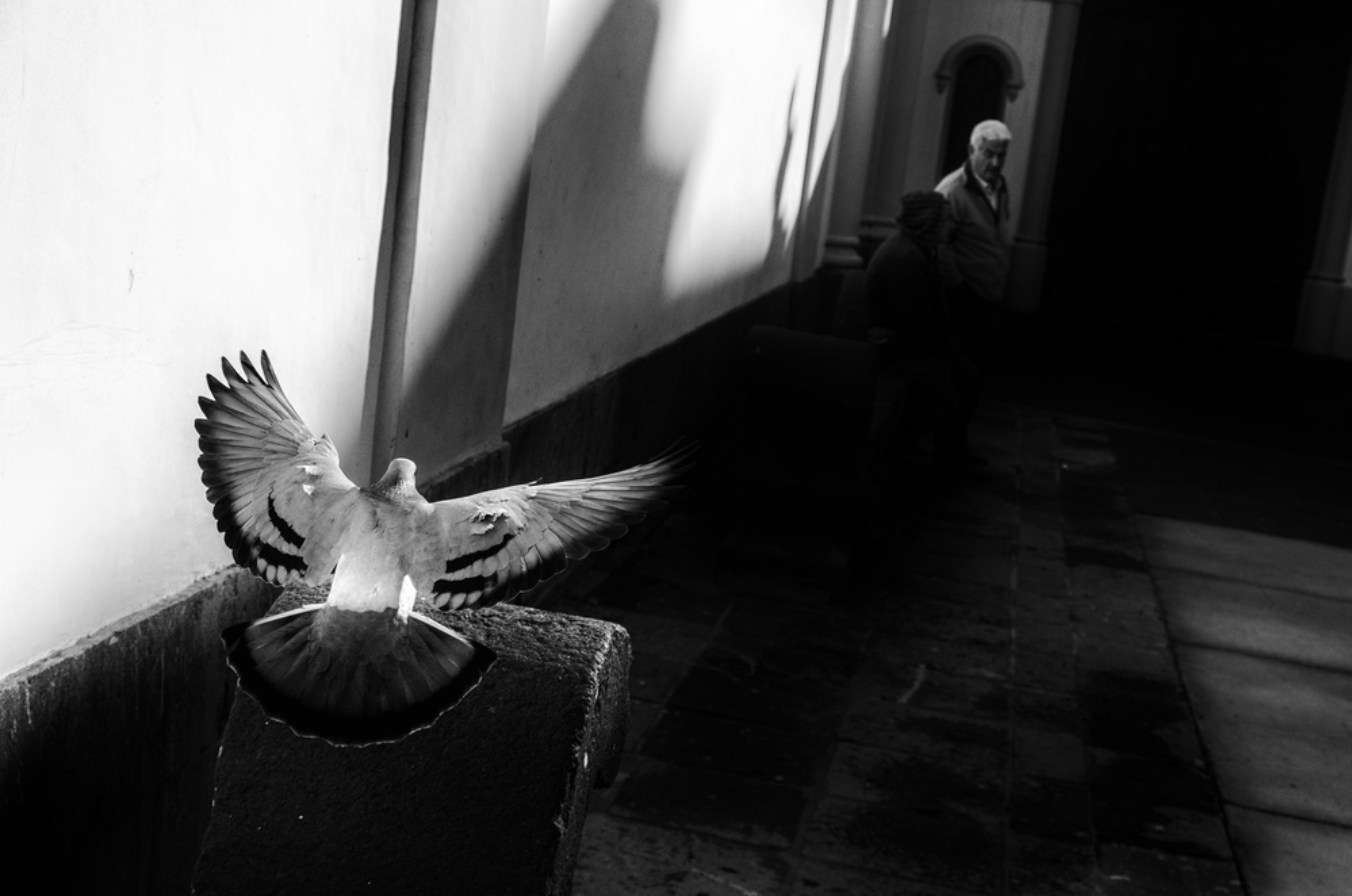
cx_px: 676
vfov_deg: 23.7
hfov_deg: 35.1
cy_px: 448
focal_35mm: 57
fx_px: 2137
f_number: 6.3
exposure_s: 1/3200
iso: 800
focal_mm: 38
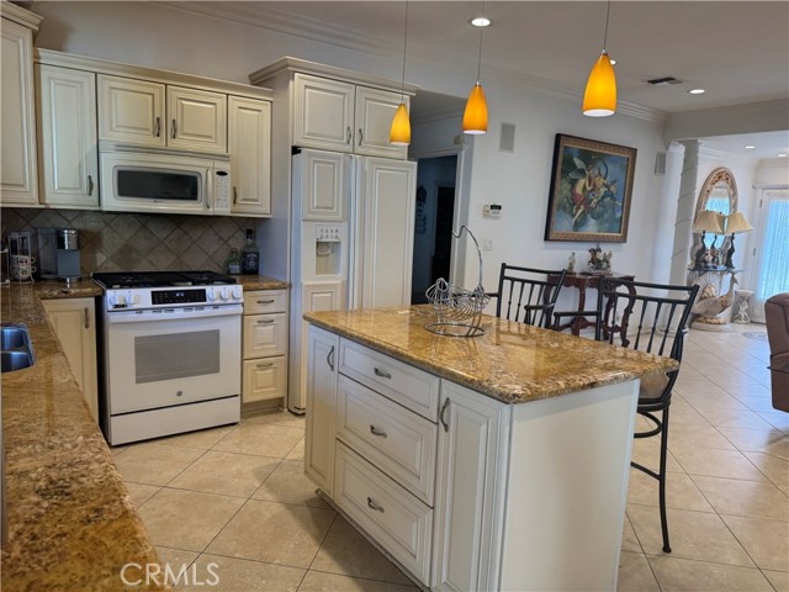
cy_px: 296
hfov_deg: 71.6
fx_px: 547
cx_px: 394
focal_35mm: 24
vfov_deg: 56.8
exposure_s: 1/120
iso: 160
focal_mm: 6.76
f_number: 1.78
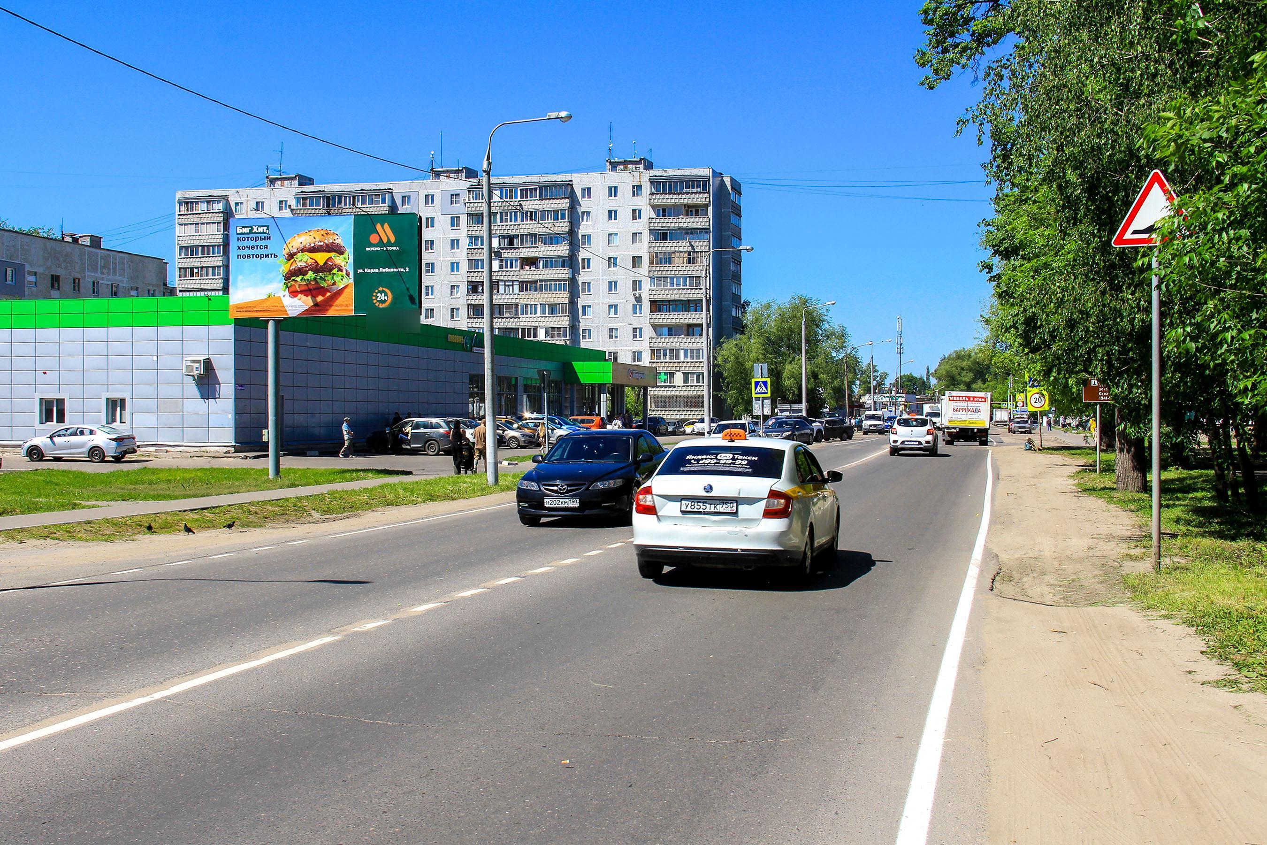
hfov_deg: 28.1
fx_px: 2534
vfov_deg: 18.9
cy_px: 422
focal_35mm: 72
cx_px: 634
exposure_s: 1/250
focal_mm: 24
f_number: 10
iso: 100
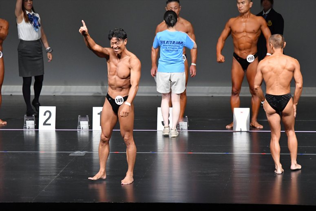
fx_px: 2369
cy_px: 106
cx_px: 158
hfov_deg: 7.6
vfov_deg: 5.1
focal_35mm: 270
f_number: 5.6
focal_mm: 180
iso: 5000
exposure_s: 1/400
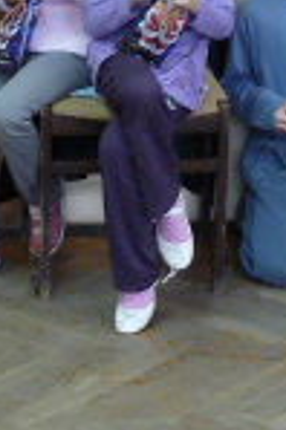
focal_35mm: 121
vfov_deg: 16.9
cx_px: 121
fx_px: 1445
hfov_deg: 11.3
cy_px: 156
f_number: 2.8
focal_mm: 4.8
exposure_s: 1/25
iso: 400
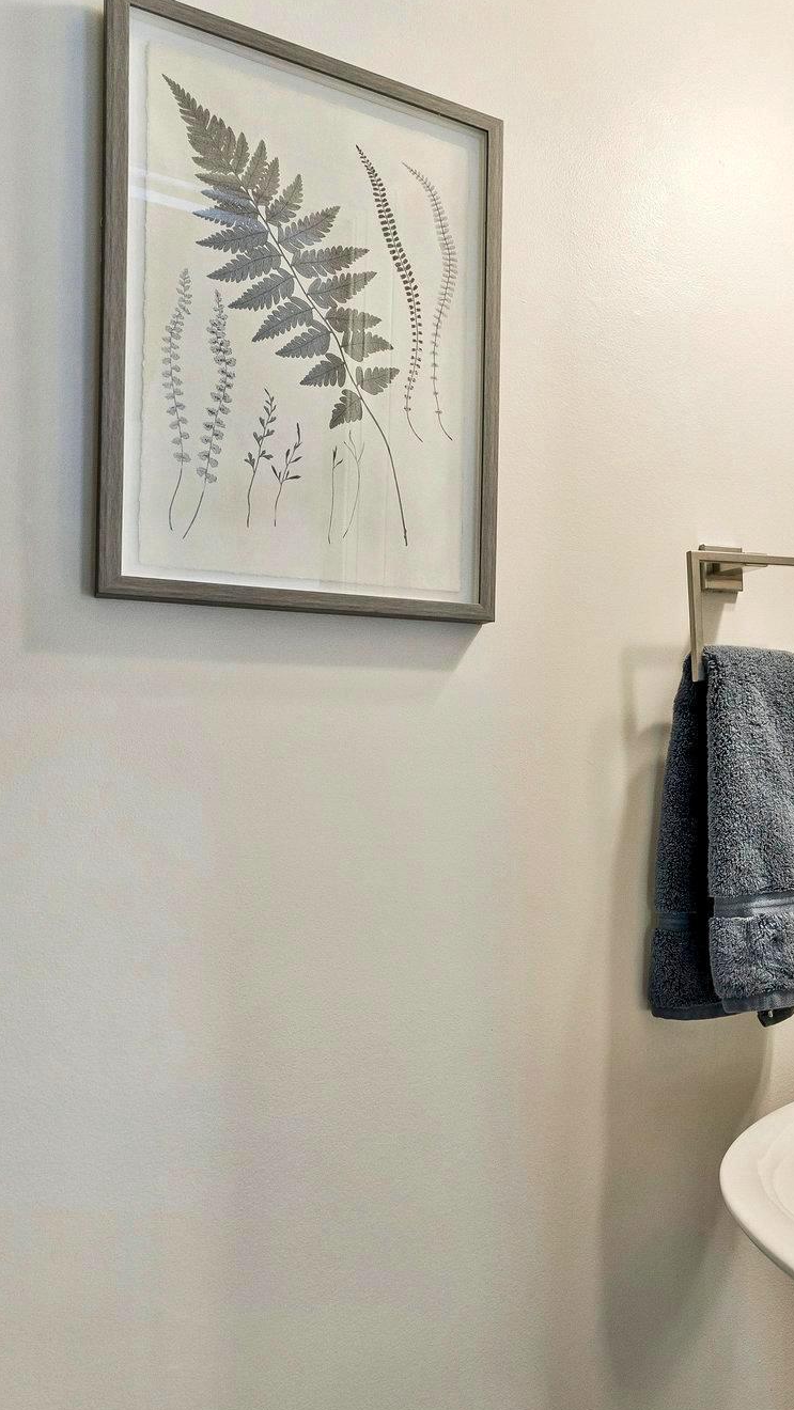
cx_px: 783
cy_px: 717
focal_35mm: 26
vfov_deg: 71.9
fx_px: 973
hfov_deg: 39.5
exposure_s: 1/25
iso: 1250
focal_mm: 16
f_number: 7.1
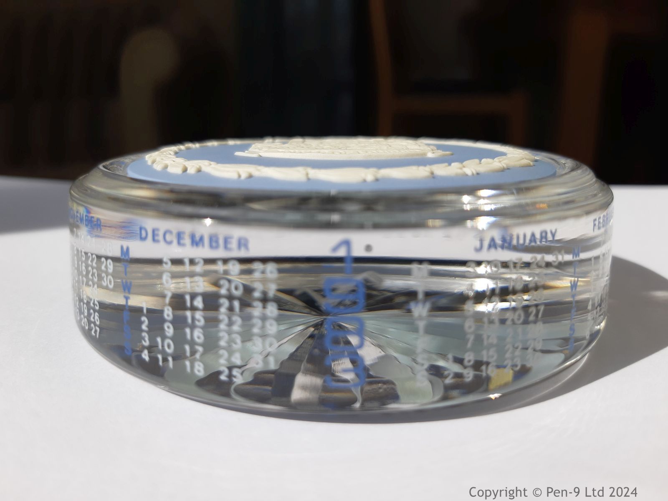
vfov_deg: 53.1
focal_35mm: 26
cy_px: 250
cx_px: 334
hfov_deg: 67.3
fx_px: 502
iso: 40
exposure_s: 1/2088
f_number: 1.7
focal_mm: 3.93
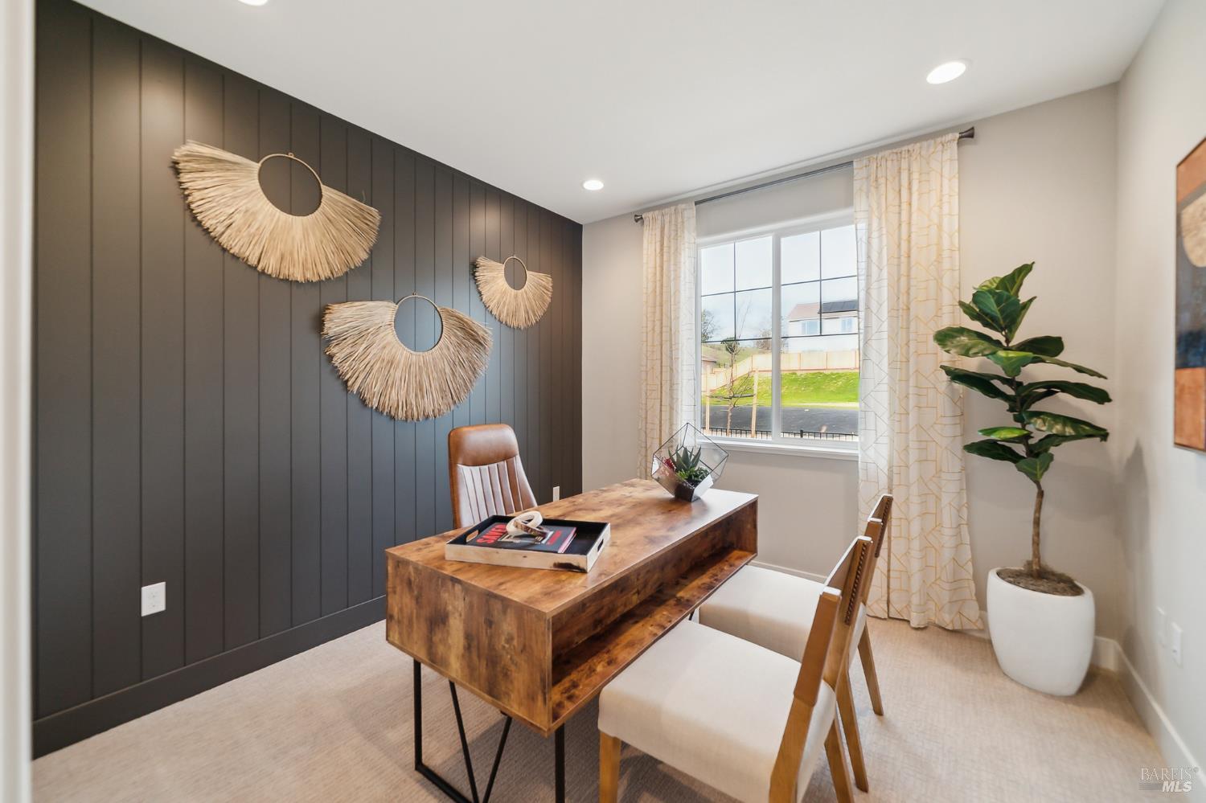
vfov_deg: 81.2
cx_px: 603
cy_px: 402
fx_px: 469
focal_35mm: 14
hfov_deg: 104.3
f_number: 5.6
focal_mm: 14
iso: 640
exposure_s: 1/60
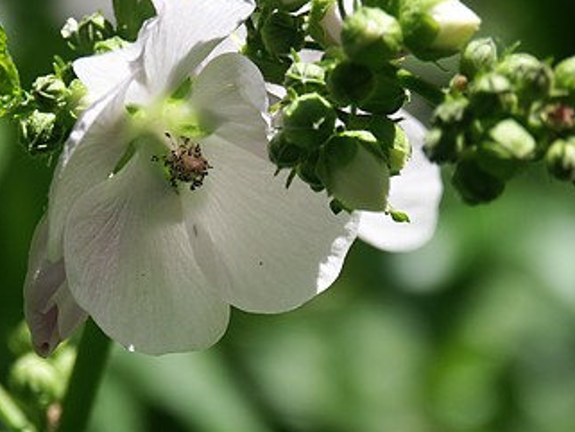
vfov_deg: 5.7
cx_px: 253
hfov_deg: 7.6
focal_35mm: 260
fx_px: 4320
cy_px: 178
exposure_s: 1/750
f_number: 3.5
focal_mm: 50.48
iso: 100
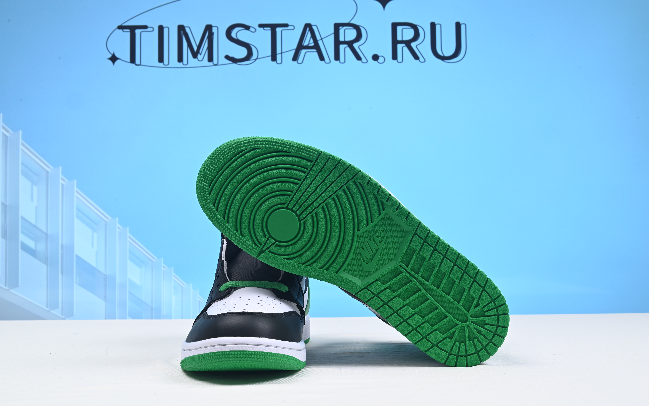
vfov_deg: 30.5
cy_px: 210
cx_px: 326
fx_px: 743
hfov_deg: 47.2
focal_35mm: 42
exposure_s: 1/2
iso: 100
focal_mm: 41
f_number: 16
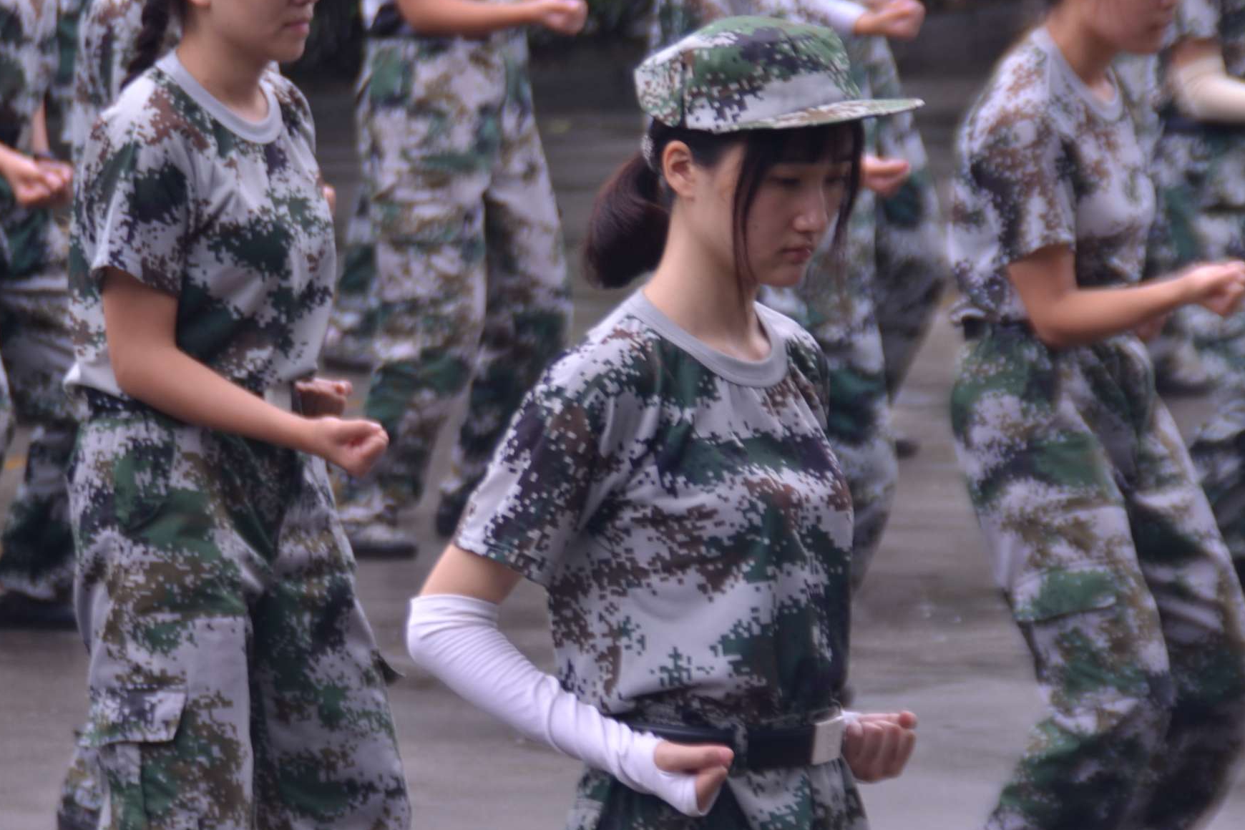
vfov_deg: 4.3
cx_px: 726
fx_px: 10997
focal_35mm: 318
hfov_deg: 6.5
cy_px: 404
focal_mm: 150
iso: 100
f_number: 6.3
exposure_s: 1/50
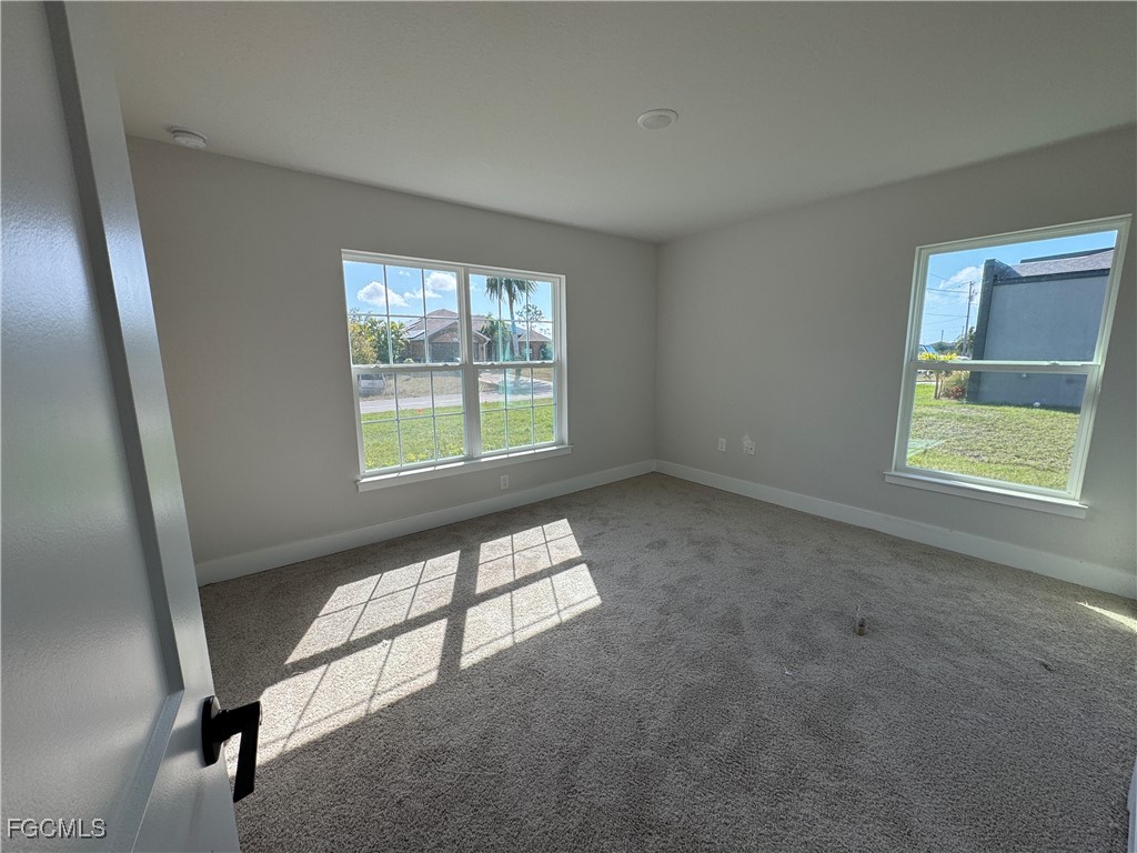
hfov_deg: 102.1
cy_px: 426
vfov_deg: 85.7
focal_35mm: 14
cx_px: 568
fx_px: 460
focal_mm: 2.22
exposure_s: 1/495
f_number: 2.2
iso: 40
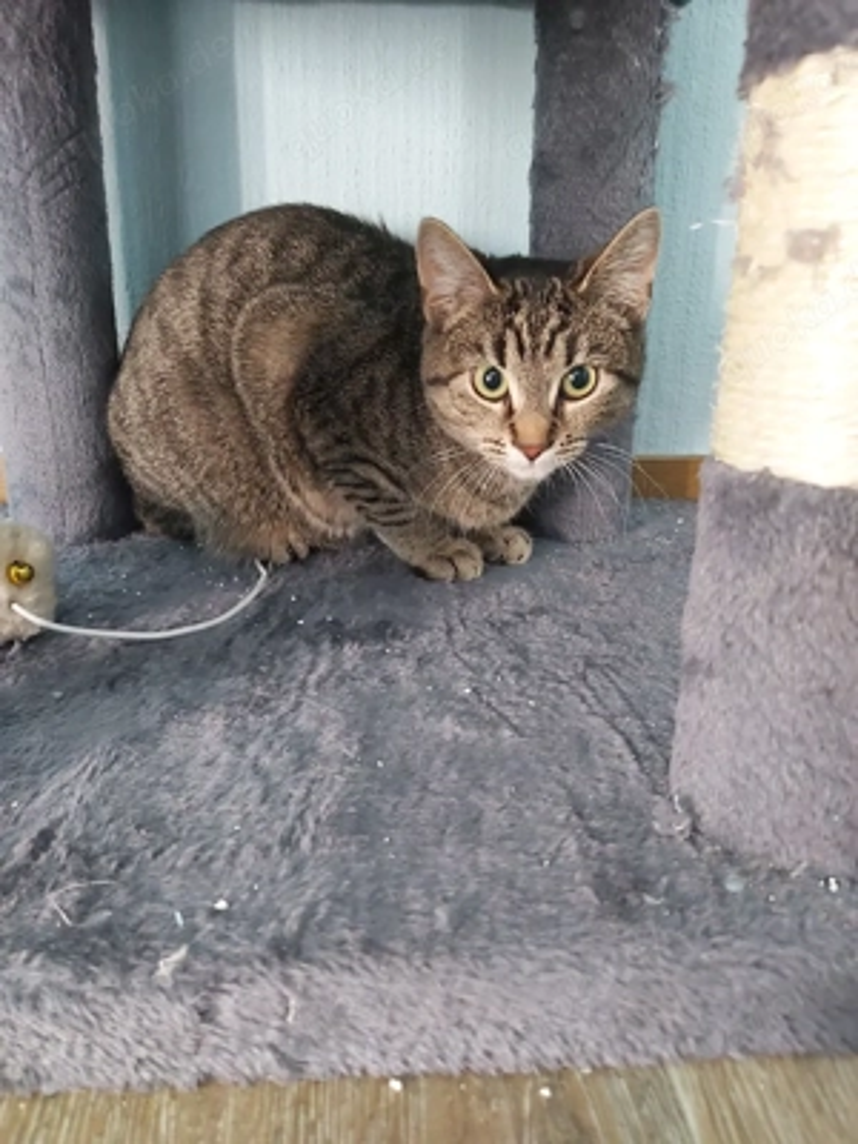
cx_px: 429
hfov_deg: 53.1
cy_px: 572
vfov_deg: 67.3
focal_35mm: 26
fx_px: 859
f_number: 1.7
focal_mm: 3.92
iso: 500
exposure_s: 1/25
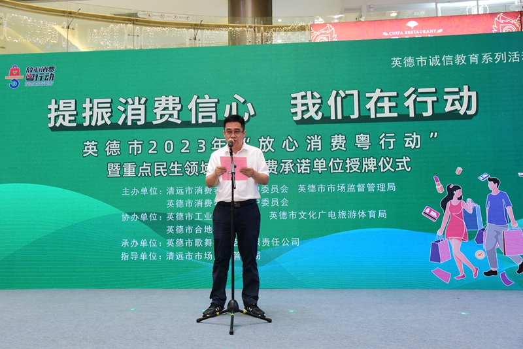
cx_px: 262
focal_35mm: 35
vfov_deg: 37.9
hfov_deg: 54.4
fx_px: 509
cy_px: 174
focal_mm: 35
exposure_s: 1/125
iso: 2000
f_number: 7.1
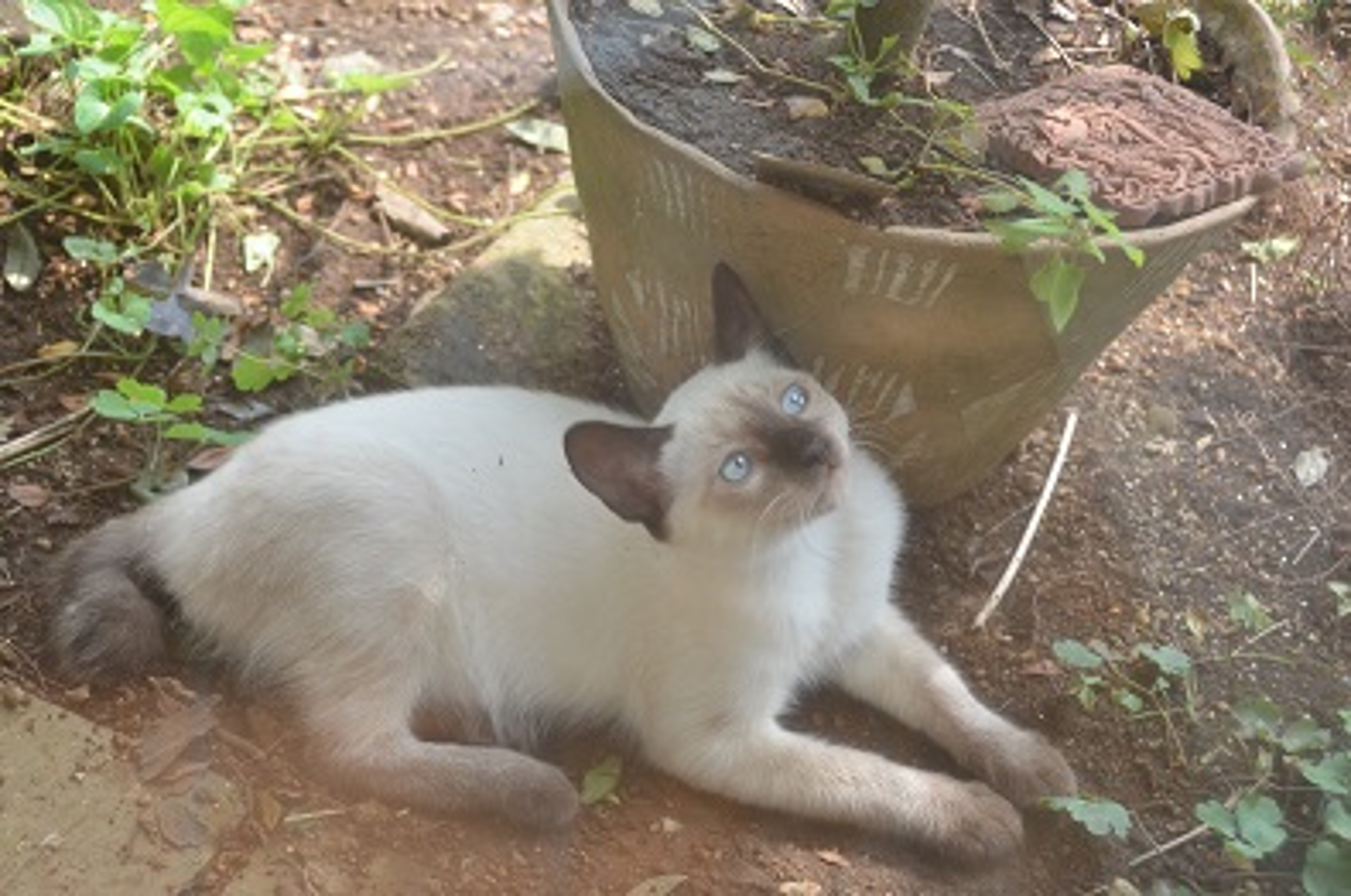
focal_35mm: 72
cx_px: 676
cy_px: 448
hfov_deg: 28.1
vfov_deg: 18.9
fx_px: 2698
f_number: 6.3
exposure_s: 1/160
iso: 200
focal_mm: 48
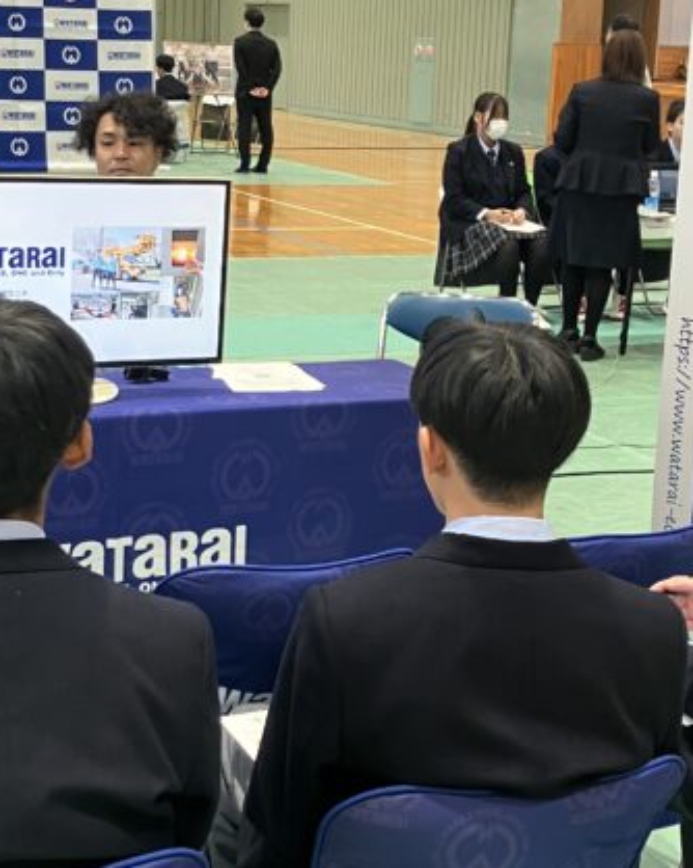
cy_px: 380
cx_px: 336
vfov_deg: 28.3
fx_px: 1719
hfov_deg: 22.8
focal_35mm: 67
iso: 125
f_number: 1.8
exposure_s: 1/50
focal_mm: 3.99
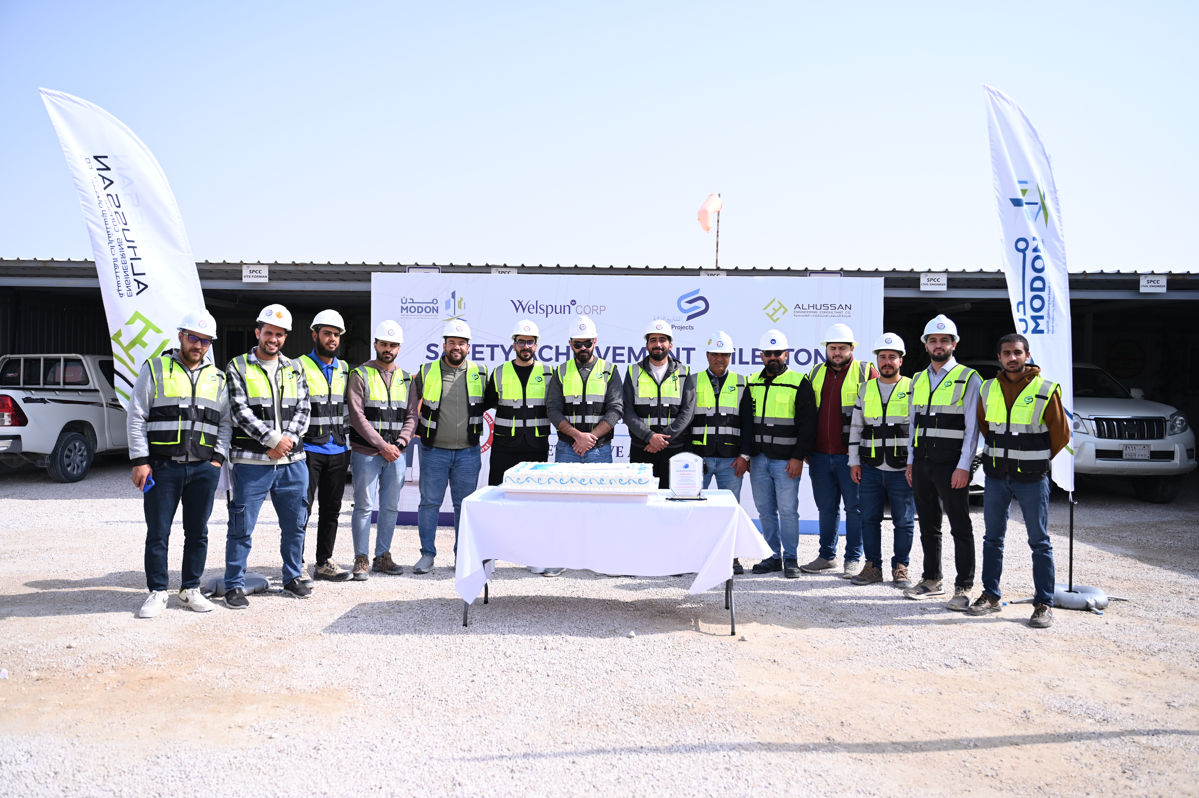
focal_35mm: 28
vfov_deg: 46.3
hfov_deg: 65.5
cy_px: 399
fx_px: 932
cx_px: 600
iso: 100
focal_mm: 28
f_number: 2.8
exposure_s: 1/1600
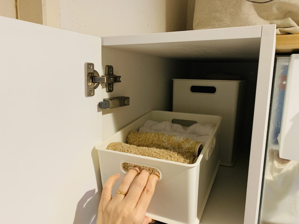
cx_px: 150
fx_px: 225
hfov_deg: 67.3
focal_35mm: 26
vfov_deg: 53.1
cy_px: 112
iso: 250
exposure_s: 1/60
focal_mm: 4.25
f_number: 1.8
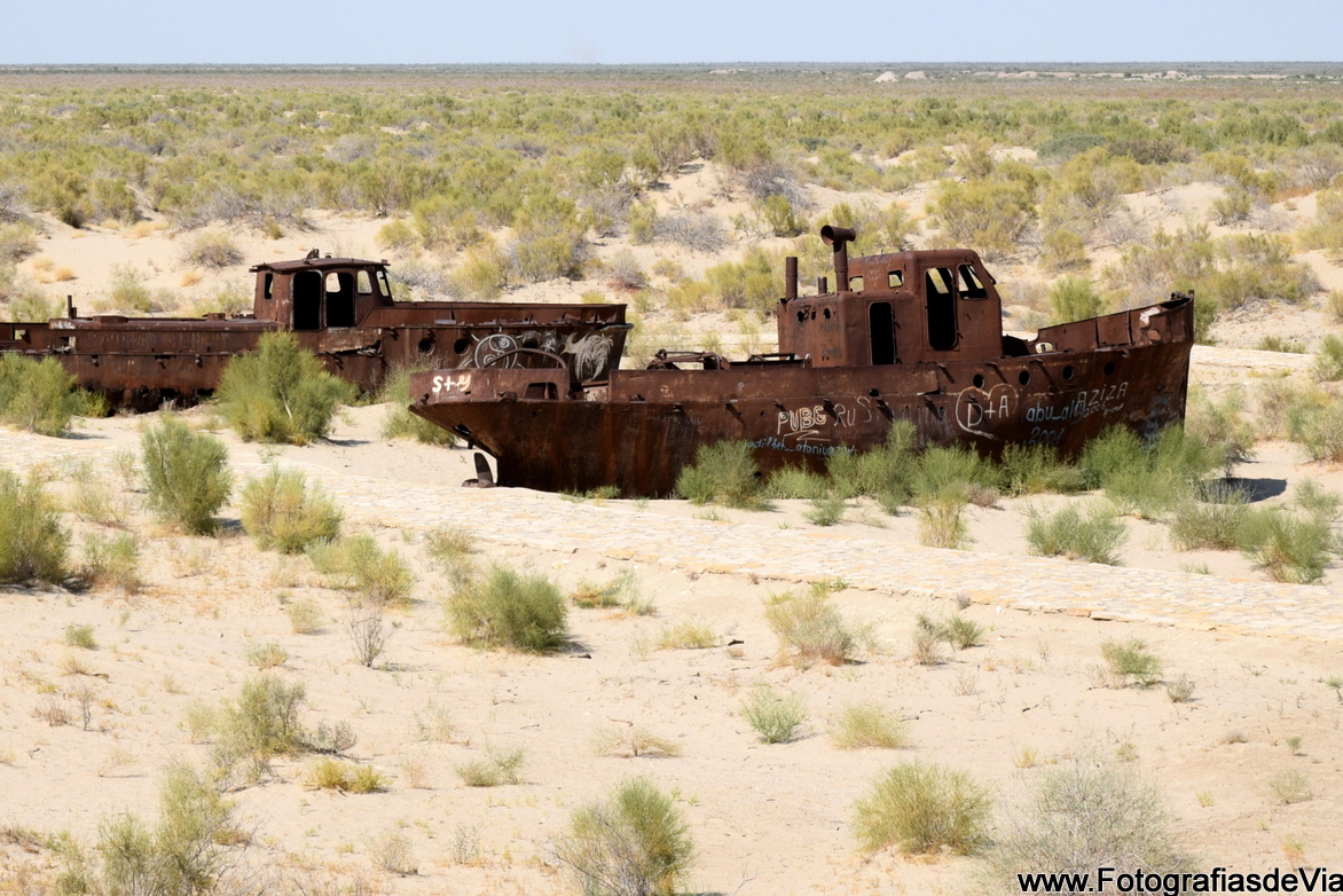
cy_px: 325
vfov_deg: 10.8
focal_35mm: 127
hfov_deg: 16.1
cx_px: 558
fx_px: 4739
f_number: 8
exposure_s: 1/800
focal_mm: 62
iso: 200
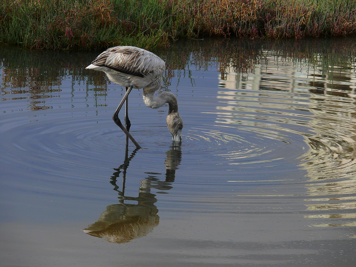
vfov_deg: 5.2
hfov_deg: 7.0
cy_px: 134
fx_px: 2931
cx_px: 178
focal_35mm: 285
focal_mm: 60.3
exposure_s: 1/800
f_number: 5
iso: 100
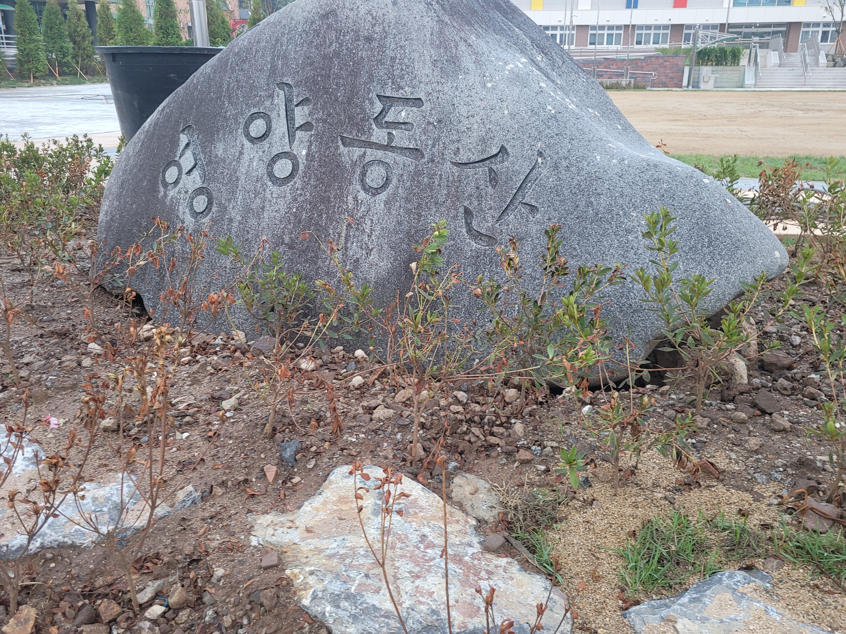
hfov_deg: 63.4
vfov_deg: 49.7
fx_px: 684
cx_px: 434
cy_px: 297
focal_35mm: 28
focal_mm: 5.4
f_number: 1.8
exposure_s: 1/120
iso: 125
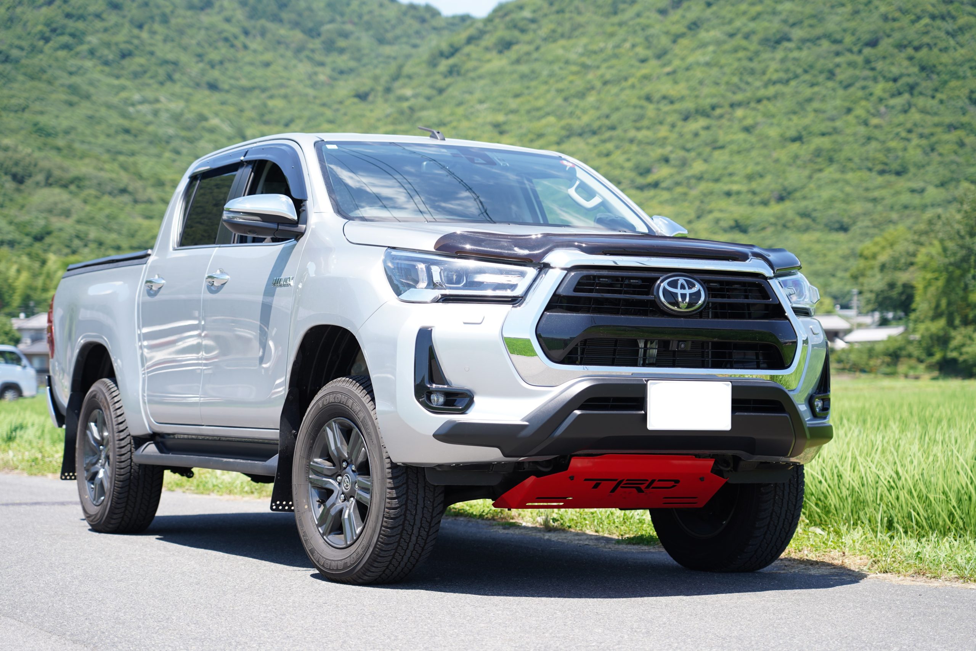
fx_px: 2088
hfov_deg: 26.3
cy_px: 326
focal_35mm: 77
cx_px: 488
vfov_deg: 17.7
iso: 160
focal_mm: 77
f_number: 4
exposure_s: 1/500
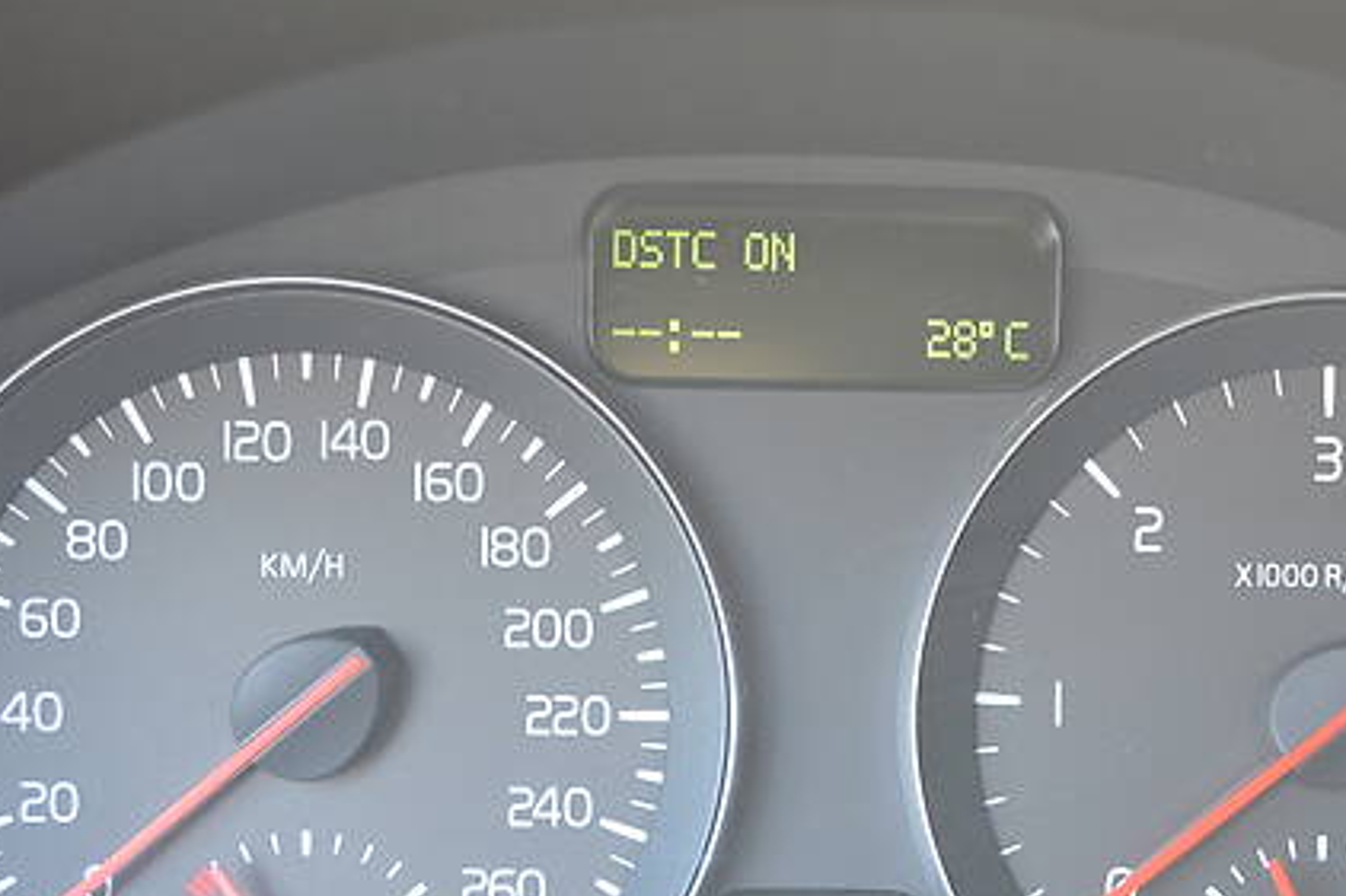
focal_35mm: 74
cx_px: 845
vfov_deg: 18.2
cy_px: 760
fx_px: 2766
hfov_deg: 27.3
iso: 560
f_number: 4.2
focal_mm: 26
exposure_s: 1/15
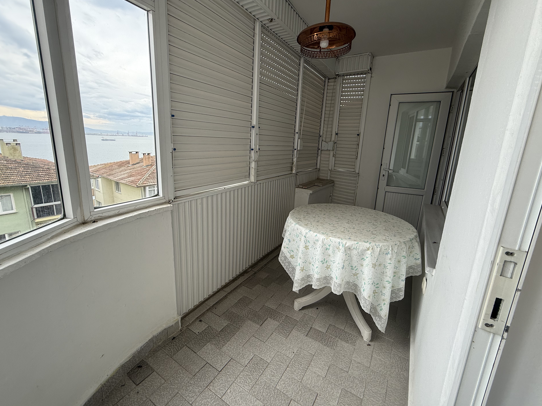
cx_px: 270
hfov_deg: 98.2
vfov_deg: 81.7
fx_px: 235
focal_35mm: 15
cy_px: 191
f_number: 2.2
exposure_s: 1/184
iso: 64
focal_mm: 2.22
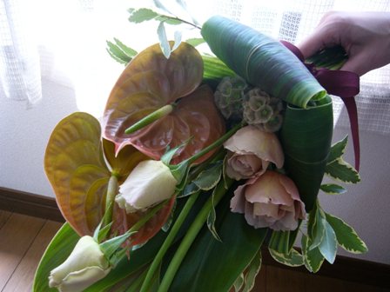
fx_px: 394
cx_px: 195
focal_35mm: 35
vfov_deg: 40.7
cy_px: 146
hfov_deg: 52.6
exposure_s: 1/40
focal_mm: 5.8
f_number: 2.8
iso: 150
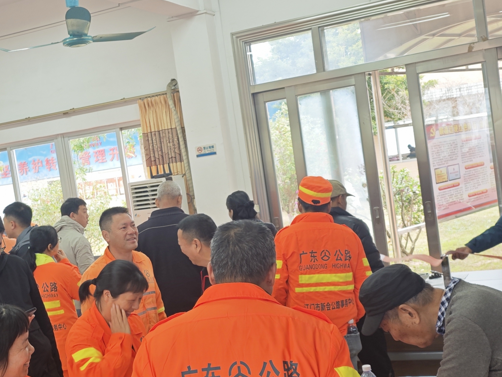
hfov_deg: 44.5
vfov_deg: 35.1
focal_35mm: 41
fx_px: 595
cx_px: 135
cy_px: 218
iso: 100
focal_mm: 6.55
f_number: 1.6
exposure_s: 1/66.4
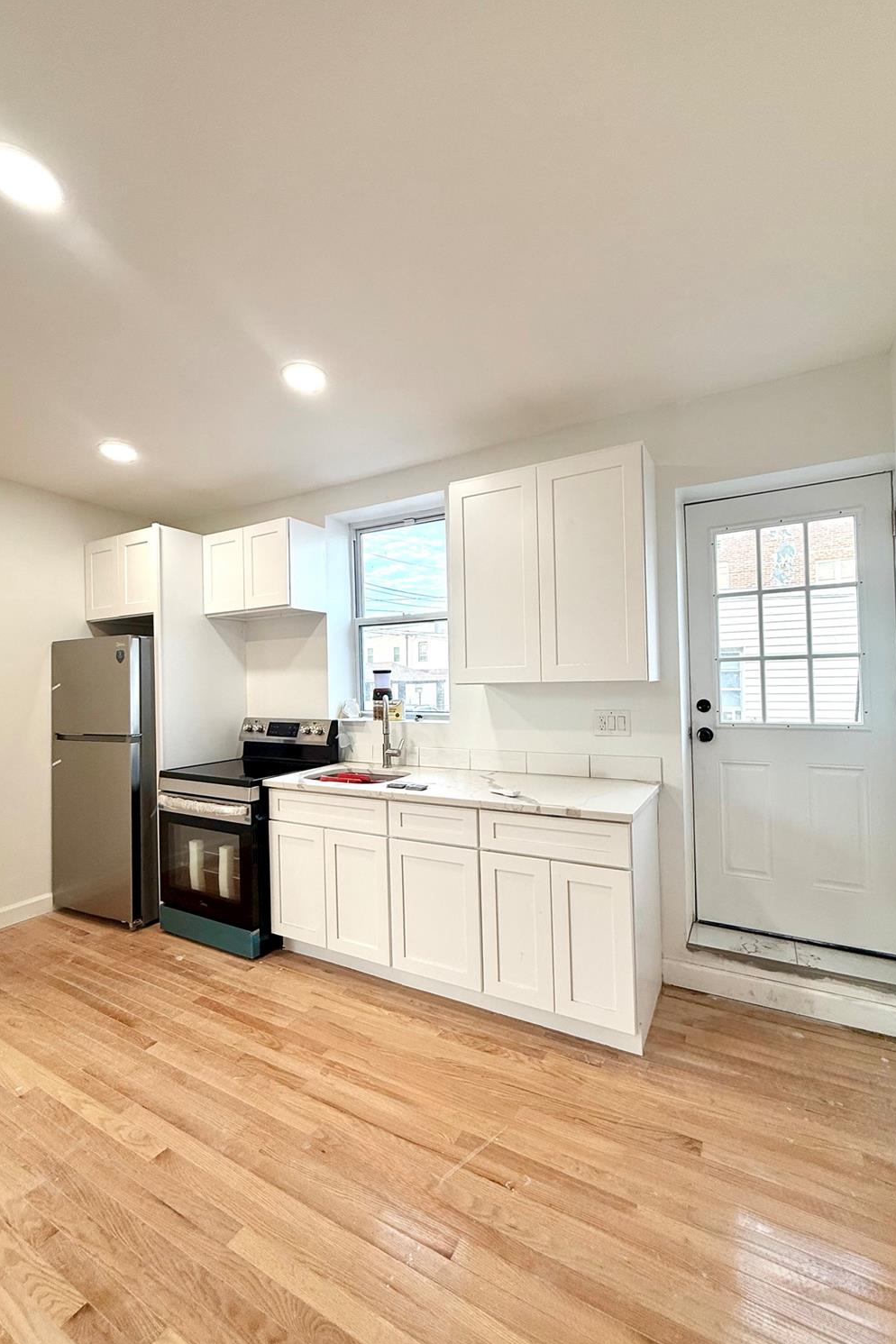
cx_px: 460
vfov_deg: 100.4
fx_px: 560
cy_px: 676
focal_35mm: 15
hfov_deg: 77.3
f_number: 2.2
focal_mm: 2.22
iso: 100
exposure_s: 1/120
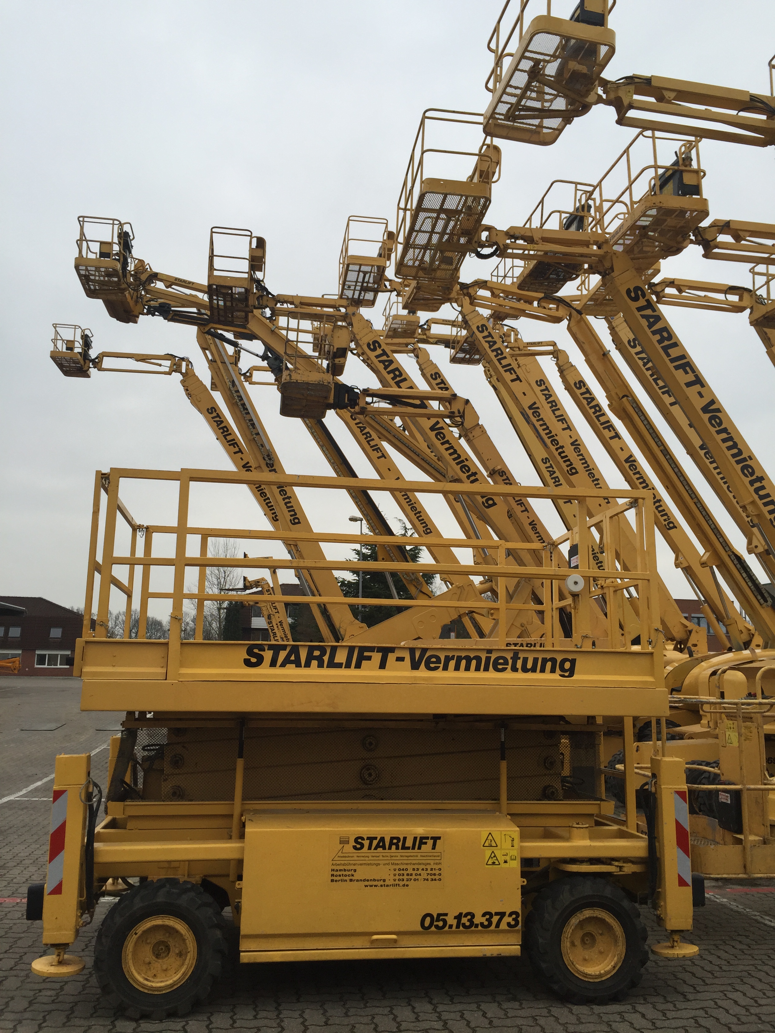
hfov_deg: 48.2
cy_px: 516
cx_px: 388
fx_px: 866
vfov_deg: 61.7
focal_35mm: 29
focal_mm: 4.15
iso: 32
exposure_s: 1/460
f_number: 2.2
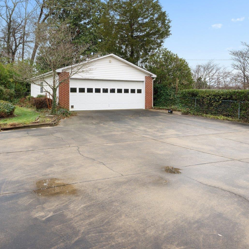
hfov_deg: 58.9
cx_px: 108
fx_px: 220
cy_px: 101
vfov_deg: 58.6
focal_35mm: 27
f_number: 9
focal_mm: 16
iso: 200
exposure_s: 1/50
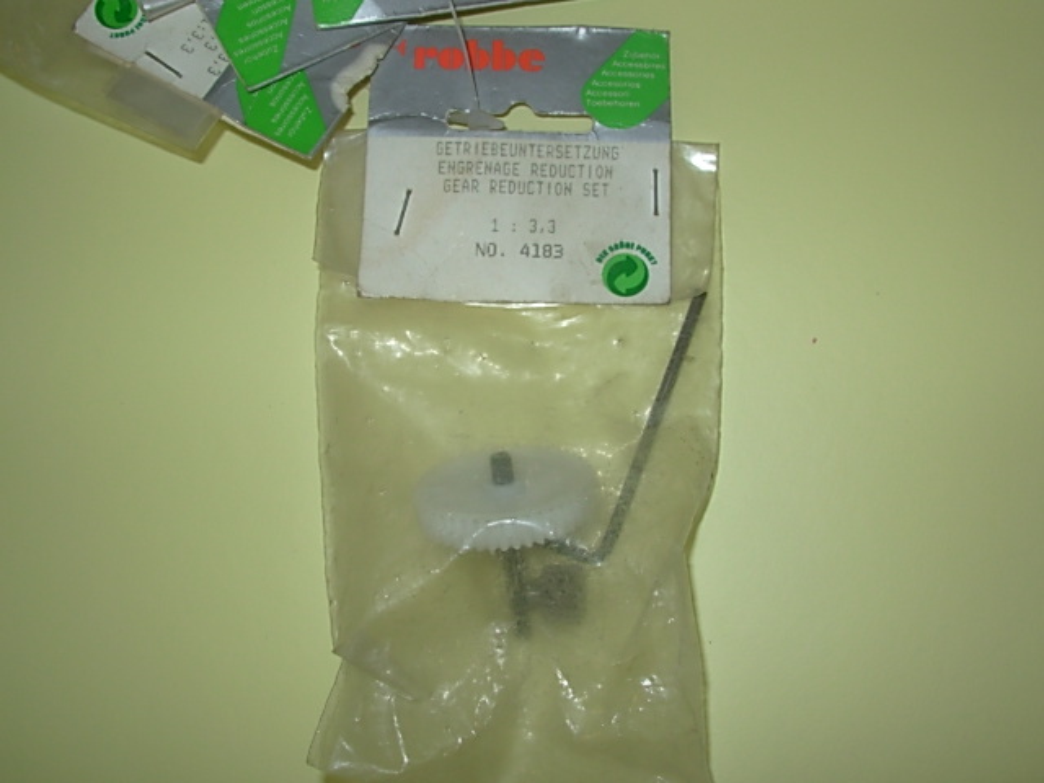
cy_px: 392
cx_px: 522
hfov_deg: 49.0
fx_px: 1146
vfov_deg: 37.7
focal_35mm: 38
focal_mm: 6.3
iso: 50
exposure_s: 1/32
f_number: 4.9
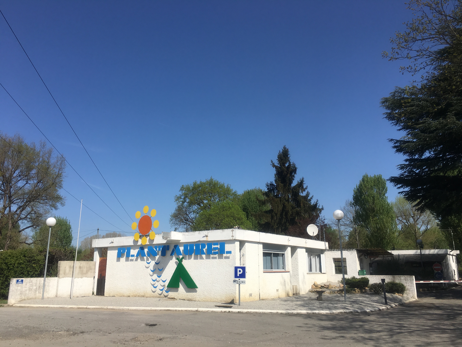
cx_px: 231
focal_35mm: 29
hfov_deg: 61.7
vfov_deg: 48.2
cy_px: 174
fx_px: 387
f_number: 2.2
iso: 25
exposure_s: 1/2481
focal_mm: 4.15
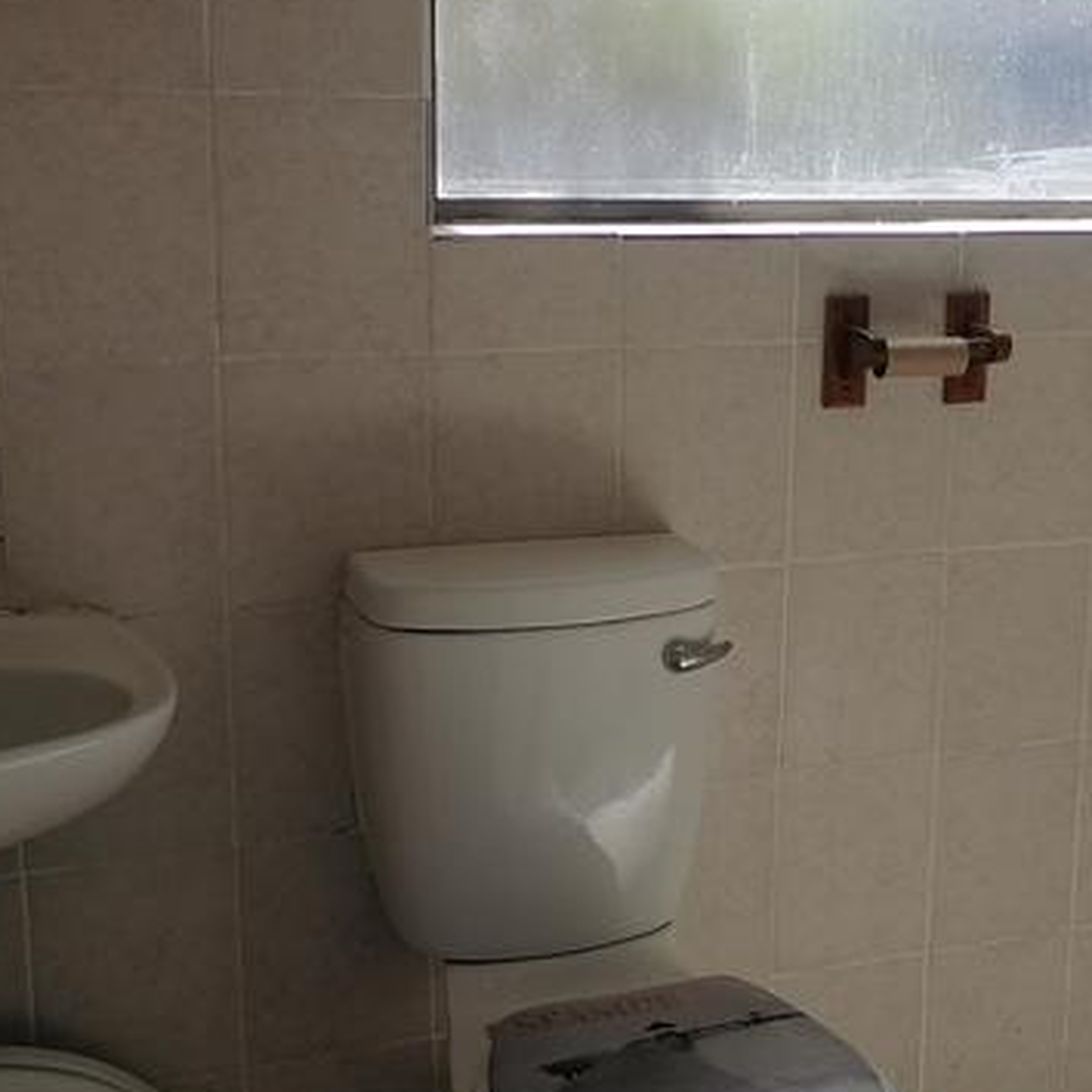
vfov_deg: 32.8
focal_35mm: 52
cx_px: 750
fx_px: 1856
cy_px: 484
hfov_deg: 32.4
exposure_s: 1/175
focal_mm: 5.3
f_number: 1.8
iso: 50
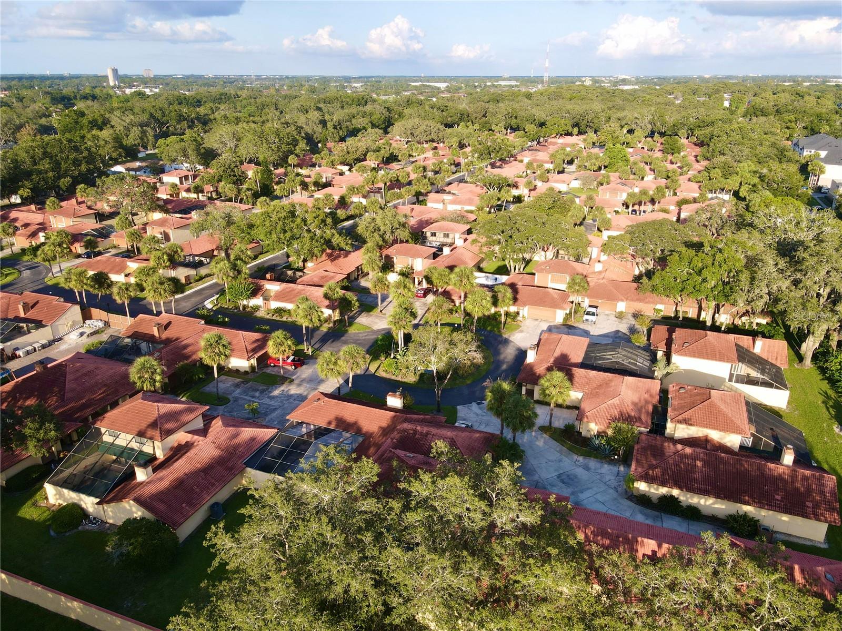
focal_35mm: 24
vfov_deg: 56.8
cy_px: 316
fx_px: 584
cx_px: 421
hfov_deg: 71.6
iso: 100
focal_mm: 4.5
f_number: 2.8
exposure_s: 1/320
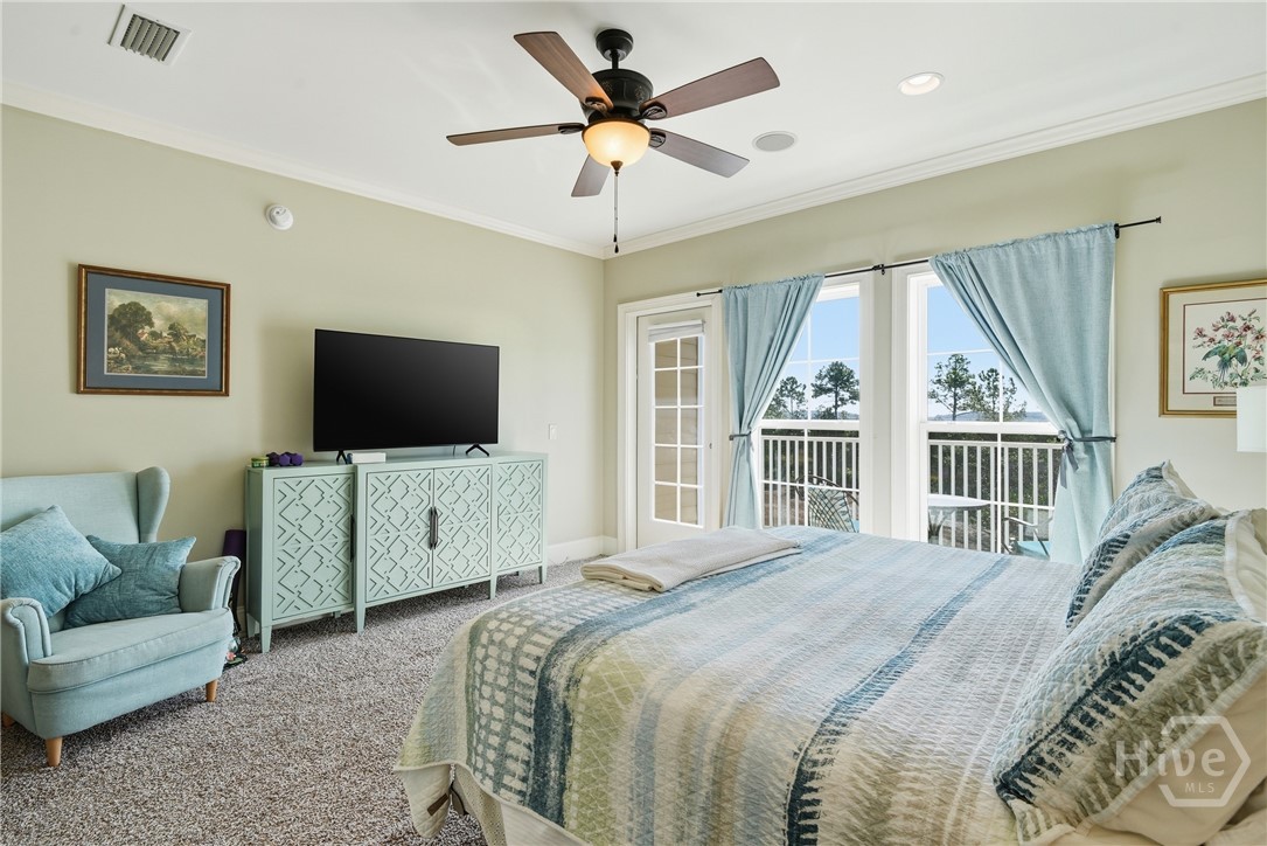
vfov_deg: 73.8
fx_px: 563
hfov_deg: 96.7
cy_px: 423
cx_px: 634
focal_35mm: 16
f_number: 8
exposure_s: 1/320
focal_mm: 16
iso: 320
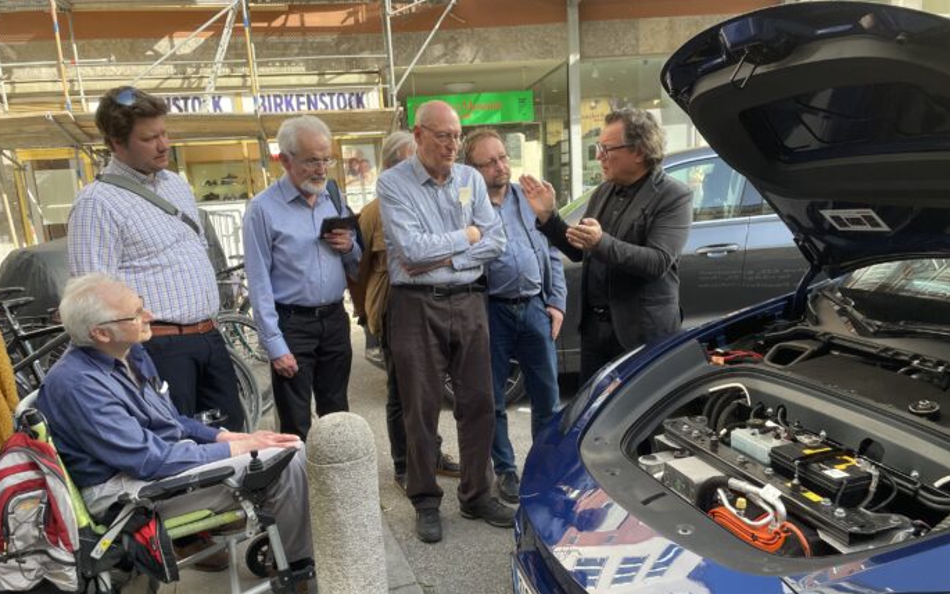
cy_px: 339
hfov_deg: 66.5
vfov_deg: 44.4
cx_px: 469
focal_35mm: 28
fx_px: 725
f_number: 1.6
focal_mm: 4.2
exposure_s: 1/427
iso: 32
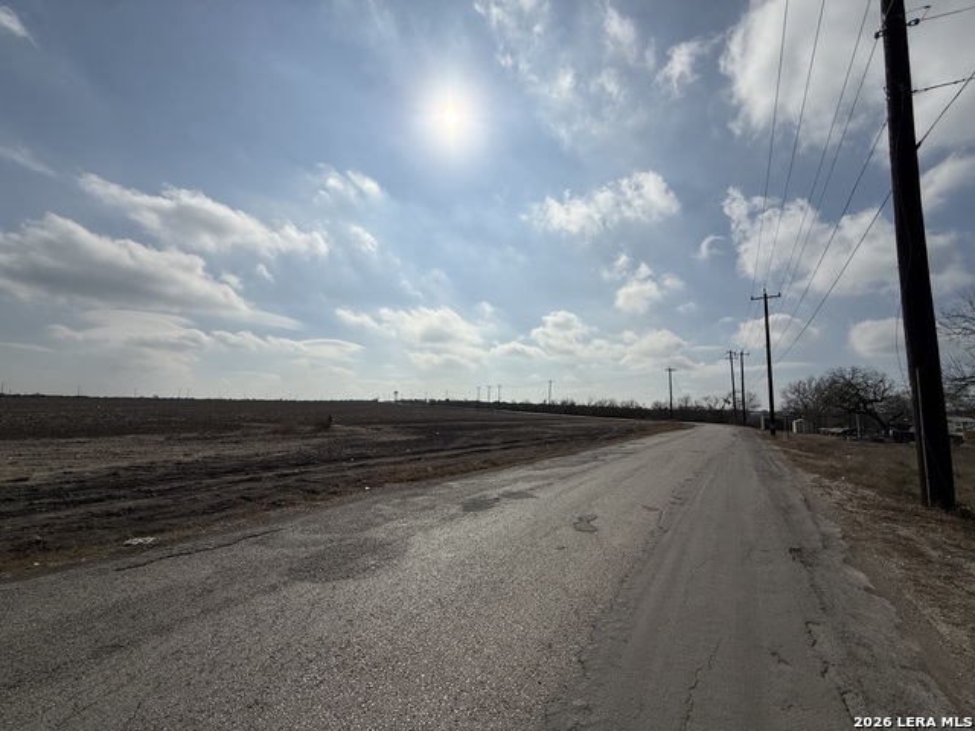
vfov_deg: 85.7
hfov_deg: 102.1
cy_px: 366
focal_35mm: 14
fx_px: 394
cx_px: 488
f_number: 2.2
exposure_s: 1/14706
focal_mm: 2.22
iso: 40
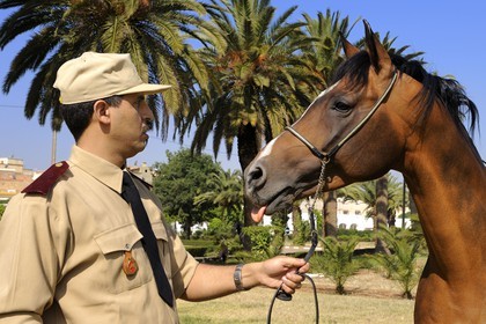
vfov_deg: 30.5
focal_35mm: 44
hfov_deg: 44.5
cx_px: 243
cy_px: 162
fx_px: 594
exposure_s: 1/160
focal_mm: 44
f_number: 13
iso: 200
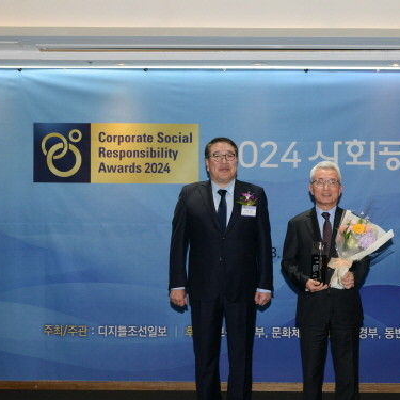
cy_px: 232
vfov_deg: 23.6
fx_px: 954
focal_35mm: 73
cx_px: 276
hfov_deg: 23.5
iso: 800
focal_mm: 46
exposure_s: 1/250
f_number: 7.1
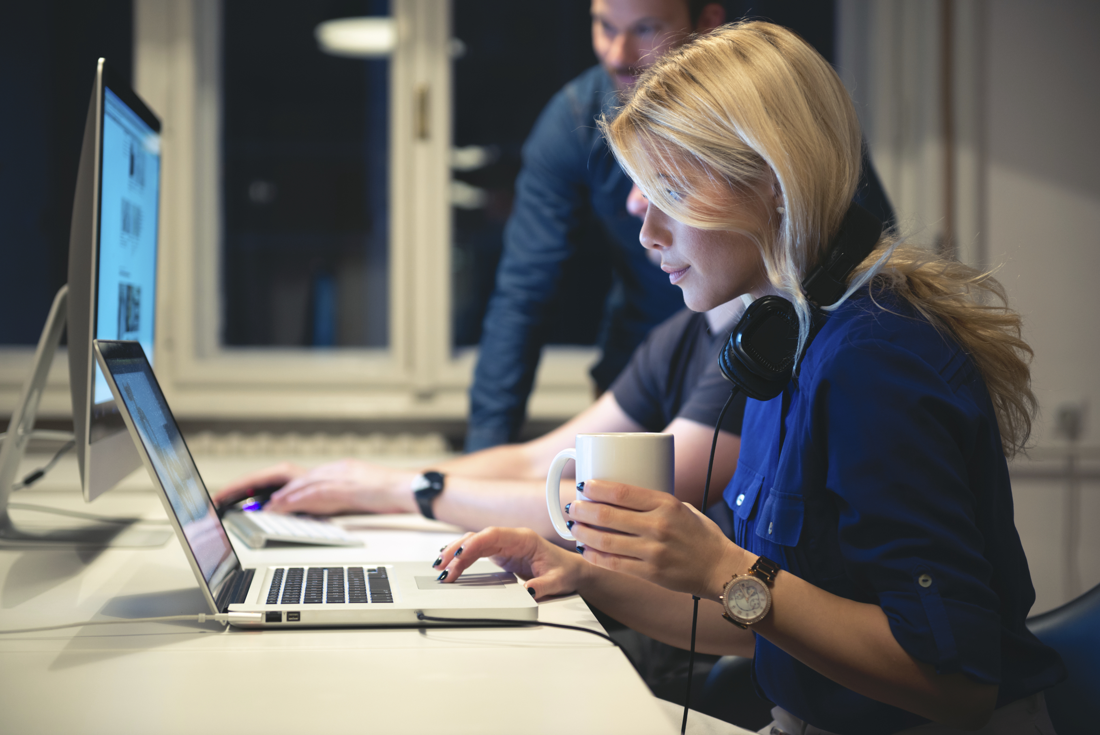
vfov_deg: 19.5
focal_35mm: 70
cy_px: 368
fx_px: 2140
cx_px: 550
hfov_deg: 28.8
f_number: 2.8
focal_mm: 70
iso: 640
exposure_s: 1/25
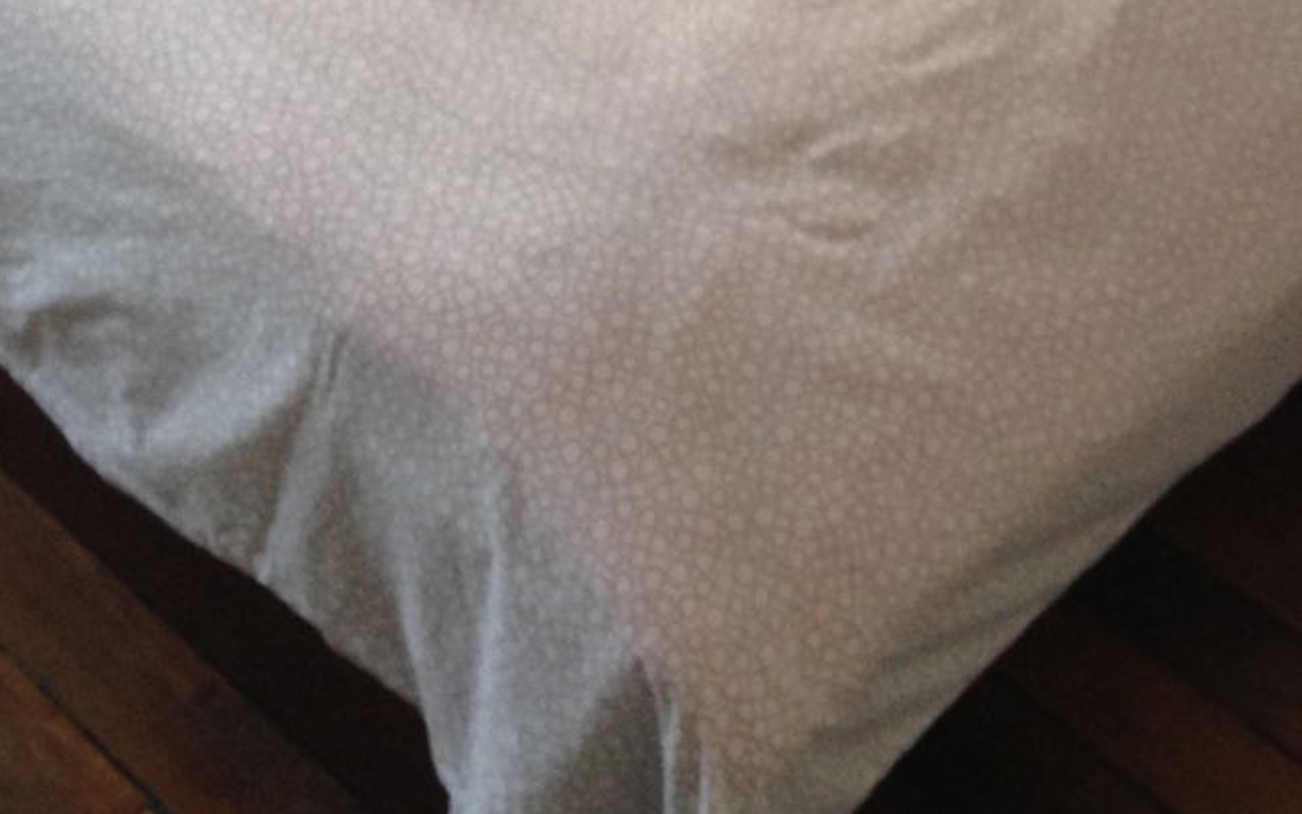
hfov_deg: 23.8
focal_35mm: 87
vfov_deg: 14.4
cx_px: 719
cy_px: -267
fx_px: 3087
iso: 100
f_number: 2.4
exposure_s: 1/20
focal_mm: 4.12
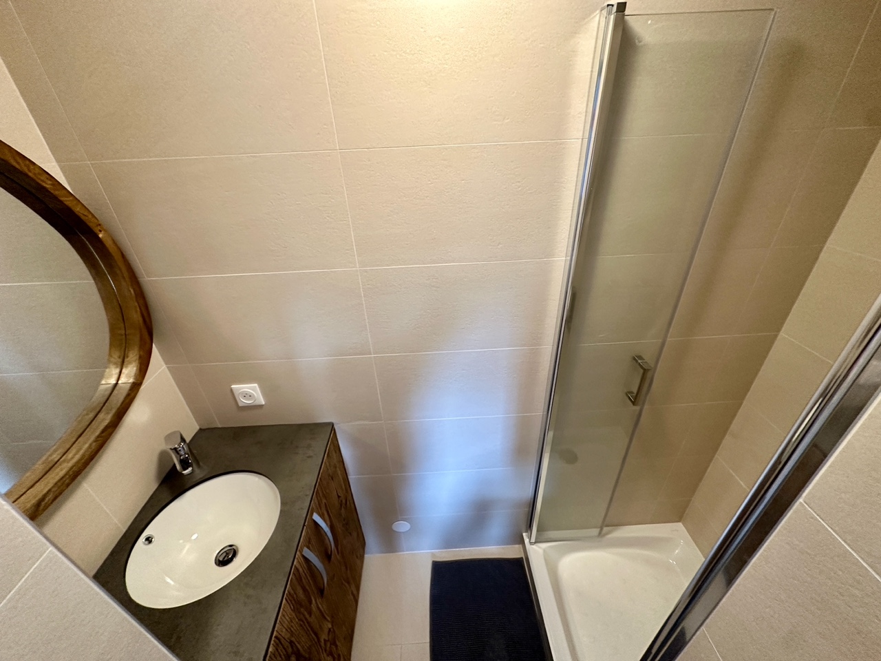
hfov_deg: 102.1
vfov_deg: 85.7
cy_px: 330
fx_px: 356
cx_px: 440
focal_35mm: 14
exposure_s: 1/50
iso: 250
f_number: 2.2
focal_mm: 2.22
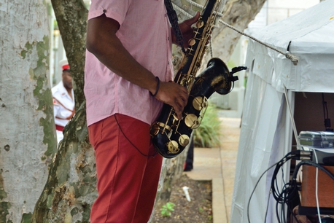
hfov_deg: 12.8
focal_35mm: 160
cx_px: 166
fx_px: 1485
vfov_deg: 8.5
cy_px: 4
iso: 250
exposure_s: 1/160
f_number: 5
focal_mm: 70
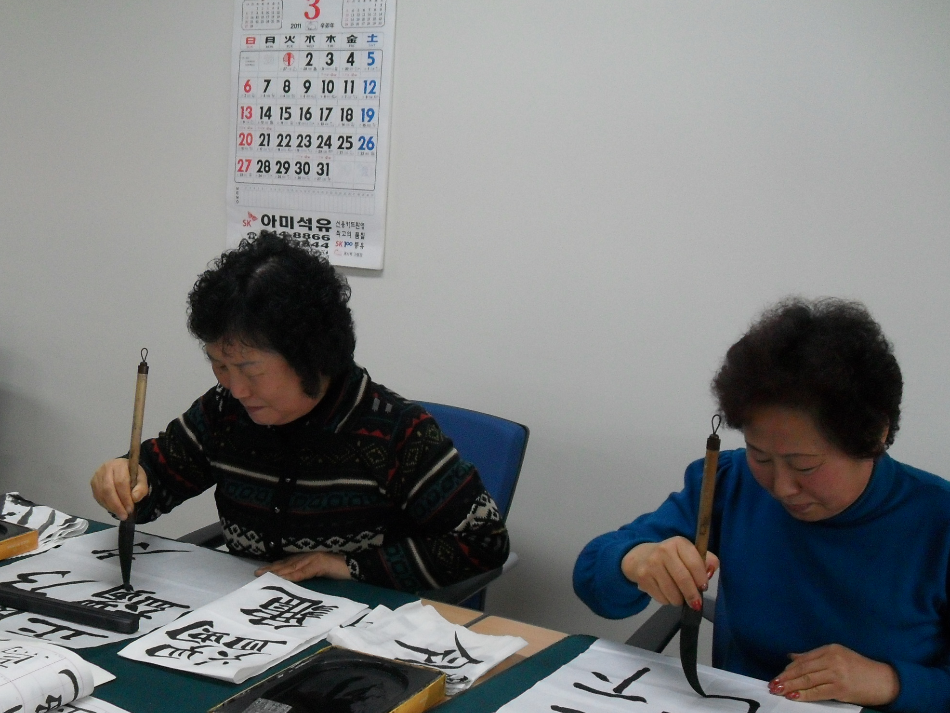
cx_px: 383
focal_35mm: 46
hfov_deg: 41.1
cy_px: 437
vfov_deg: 31.4
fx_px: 1262
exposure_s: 1/90
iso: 200
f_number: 2.8
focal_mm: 6.2
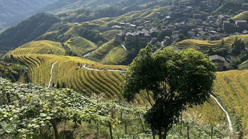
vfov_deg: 38.0
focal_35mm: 30
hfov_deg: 64.0
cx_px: 142
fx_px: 197
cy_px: 35
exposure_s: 1/4184
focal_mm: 6.86
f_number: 1.78
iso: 80
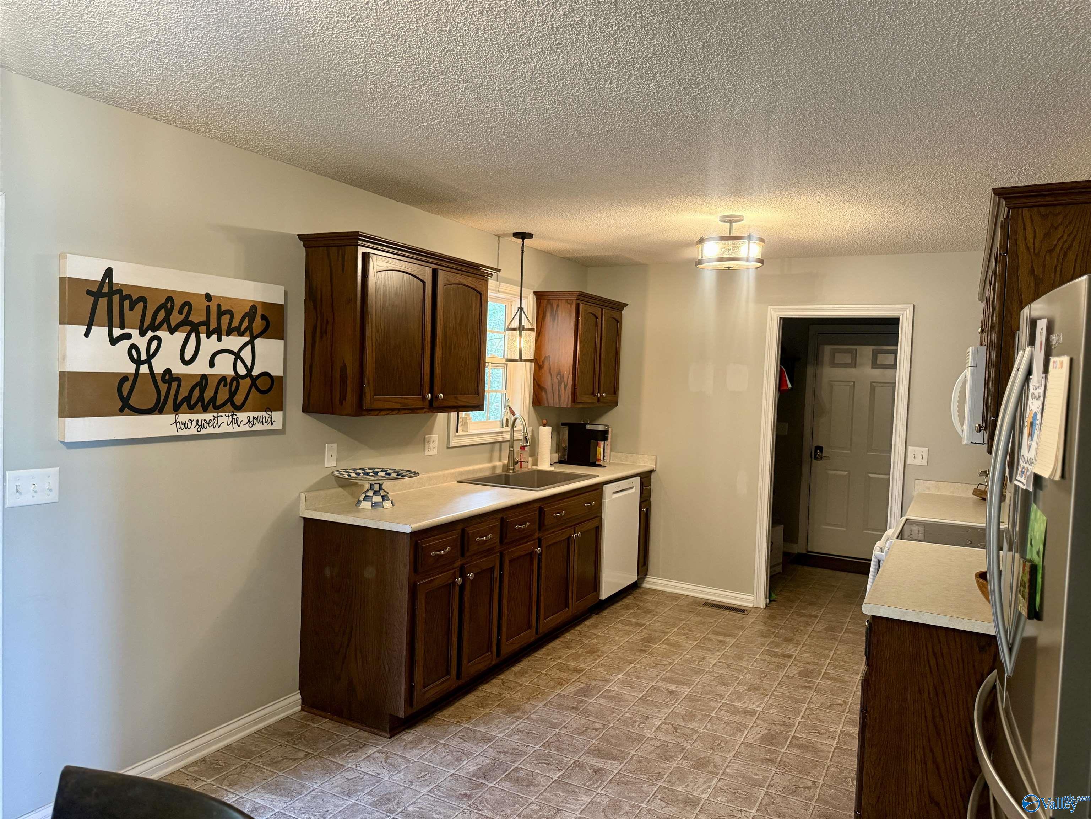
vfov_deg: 56.8
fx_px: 756
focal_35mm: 24
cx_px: 546
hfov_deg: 71.6
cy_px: 410
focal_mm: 6.76
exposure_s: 1/60
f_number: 1.78
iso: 400
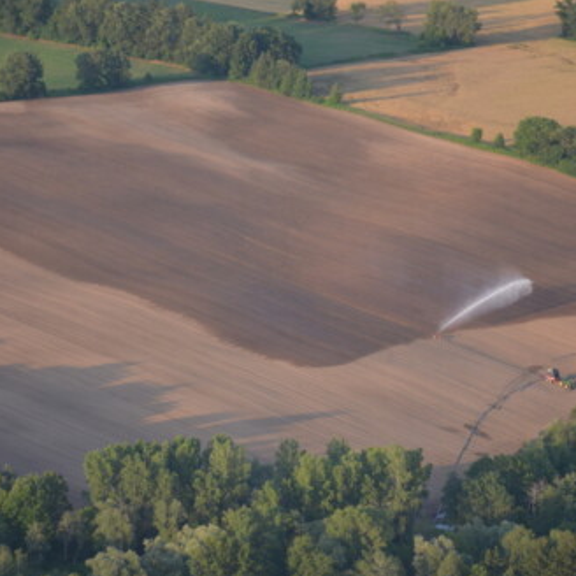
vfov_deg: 8.6
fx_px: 3834
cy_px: 289
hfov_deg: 8.6
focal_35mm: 204
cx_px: 313
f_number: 5.6
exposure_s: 1/640
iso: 800
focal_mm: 105
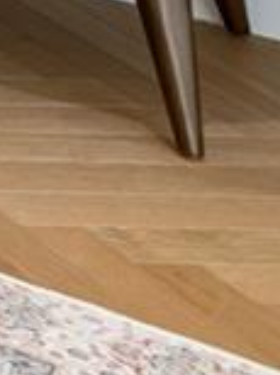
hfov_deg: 4.9
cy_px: -774
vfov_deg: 9.5
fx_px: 1730
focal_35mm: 160
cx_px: -1490
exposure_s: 1/25
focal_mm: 16
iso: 160
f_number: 4.5
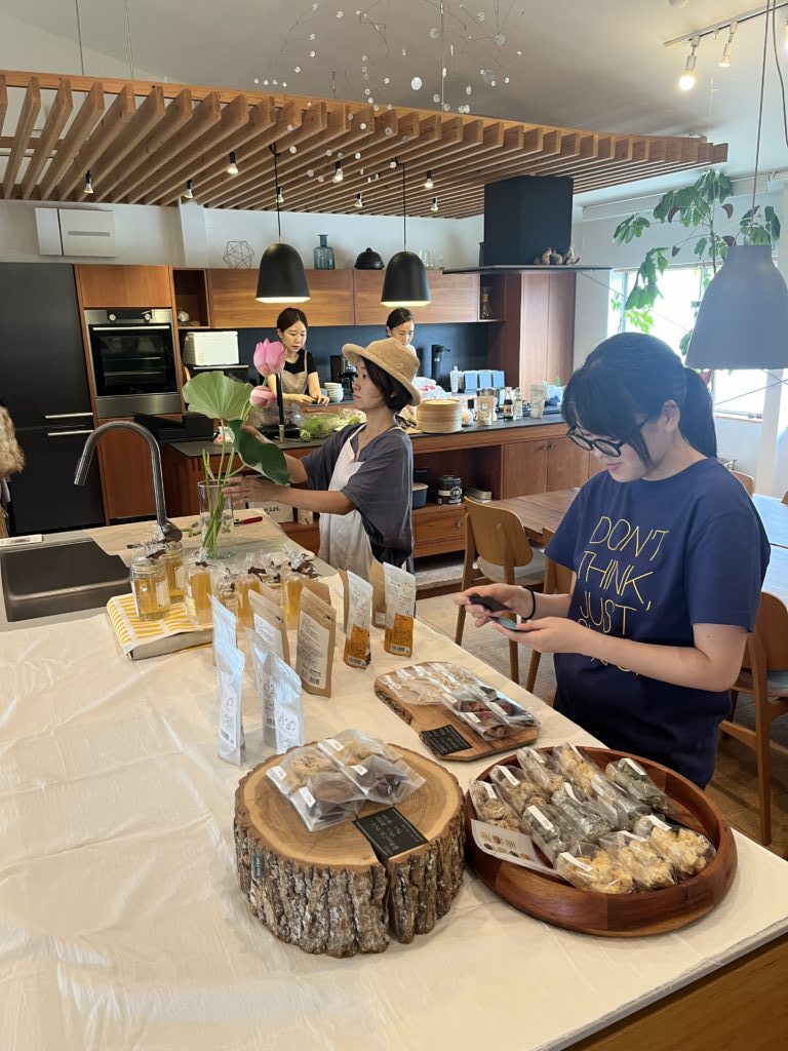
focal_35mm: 26
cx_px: 394
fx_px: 789
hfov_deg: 53.1
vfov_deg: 67.3
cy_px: 526
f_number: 1.6
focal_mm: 5.1
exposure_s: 1/60
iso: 100
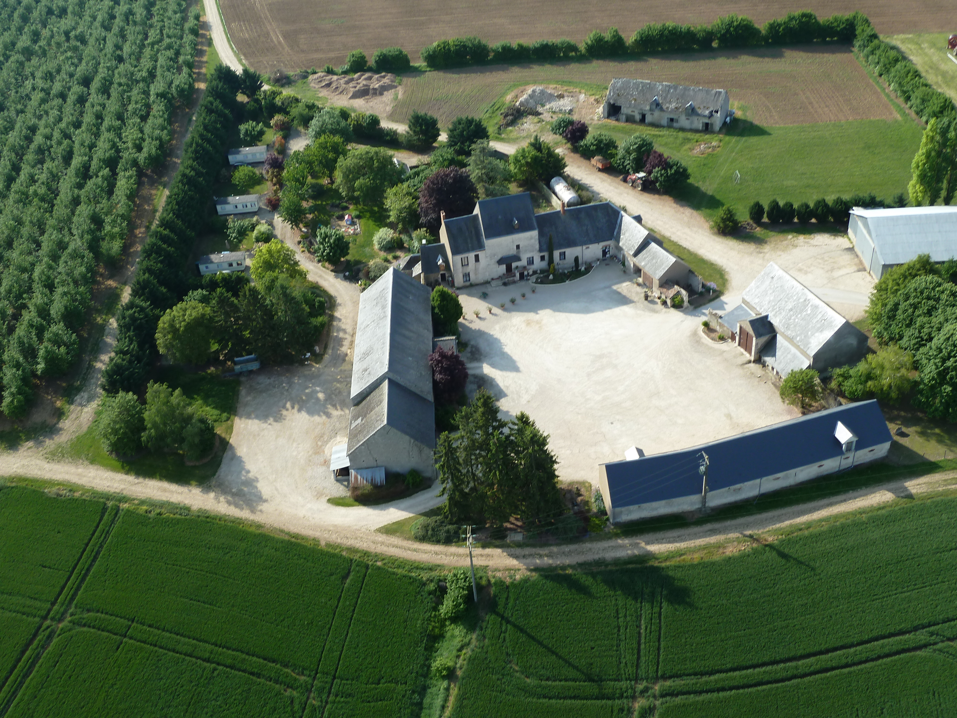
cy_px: 359
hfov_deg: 50.1
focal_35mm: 37
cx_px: 478
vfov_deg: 38.7
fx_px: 1023
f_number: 4
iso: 80
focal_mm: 6.1
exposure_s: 1/250
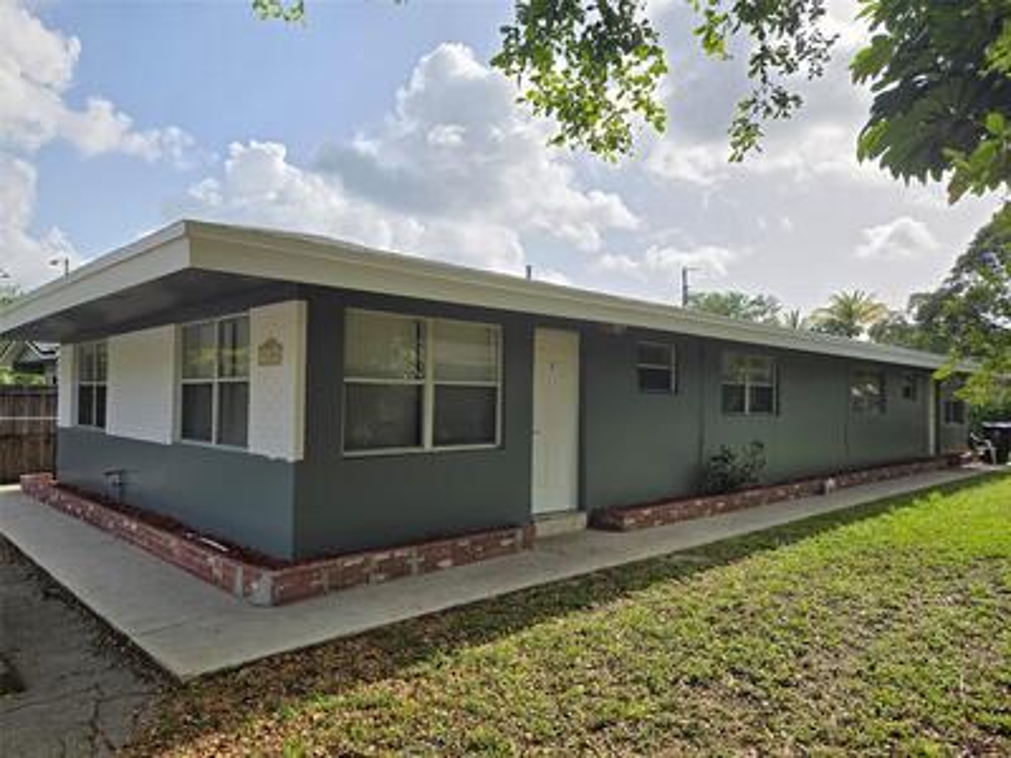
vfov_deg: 58.9
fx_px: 672
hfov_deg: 73.9
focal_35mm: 23
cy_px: 379
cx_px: 506
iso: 25
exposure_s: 1/2859
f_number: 1.8
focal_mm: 5.4
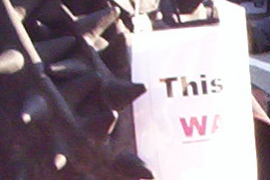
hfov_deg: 8.0
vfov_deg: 5.5
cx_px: 656
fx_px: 1790
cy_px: 444
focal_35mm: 239
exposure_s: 1/75.3
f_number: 4.5
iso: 140
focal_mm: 4.99
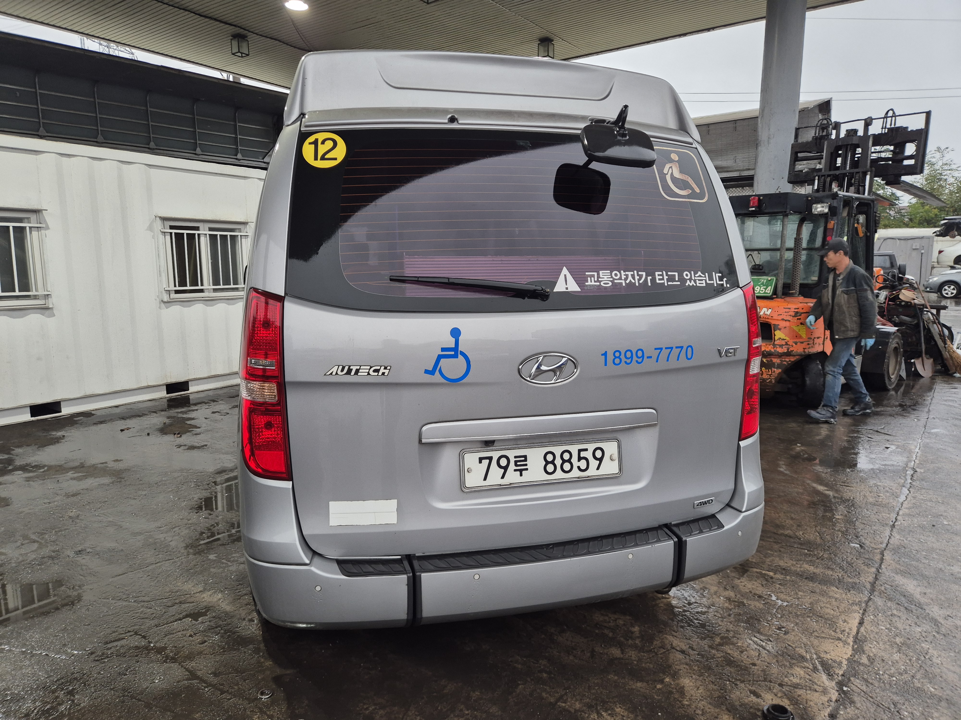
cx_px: 480
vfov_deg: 58.9
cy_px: 360
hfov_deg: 73.9
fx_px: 639
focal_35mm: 23
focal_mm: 5.4
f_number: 1.8
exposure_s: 1/120
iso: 100
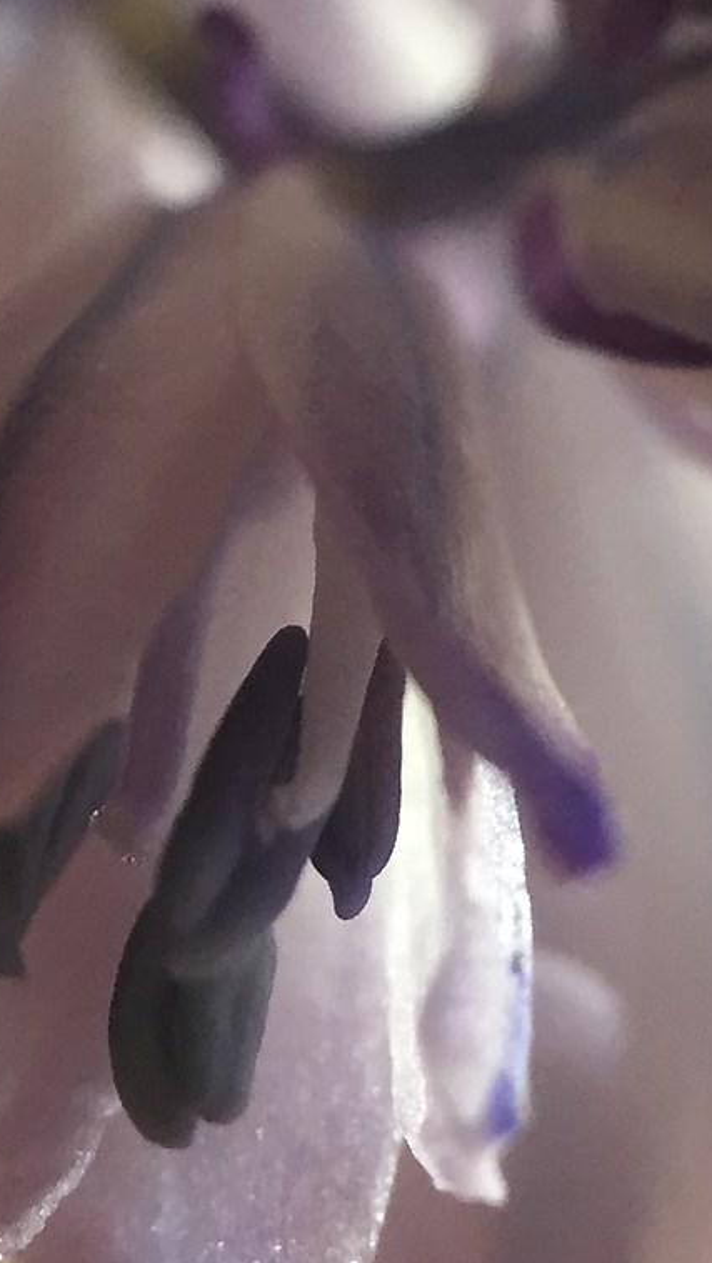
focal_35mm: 100
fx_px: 3353
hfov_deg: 12.1
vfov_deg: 21.0
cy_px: 220
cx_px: 215
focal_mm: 4.15
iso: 100
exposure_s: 1/33
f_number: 2.2
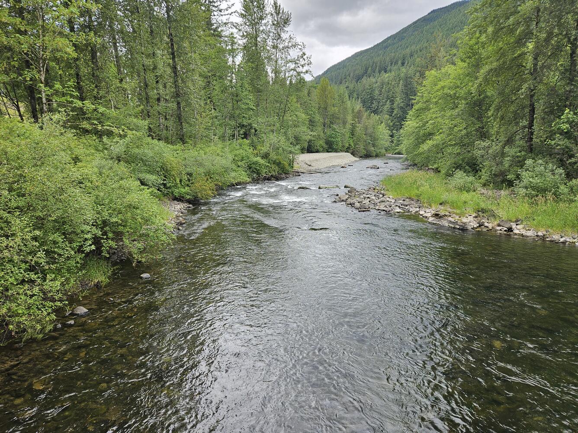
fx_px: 384
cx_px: 289
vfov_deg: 58.9
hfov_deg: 73.9
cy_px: 216
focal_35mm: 23
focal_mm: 5.4
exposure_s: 1/257
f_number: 1.8
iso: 25
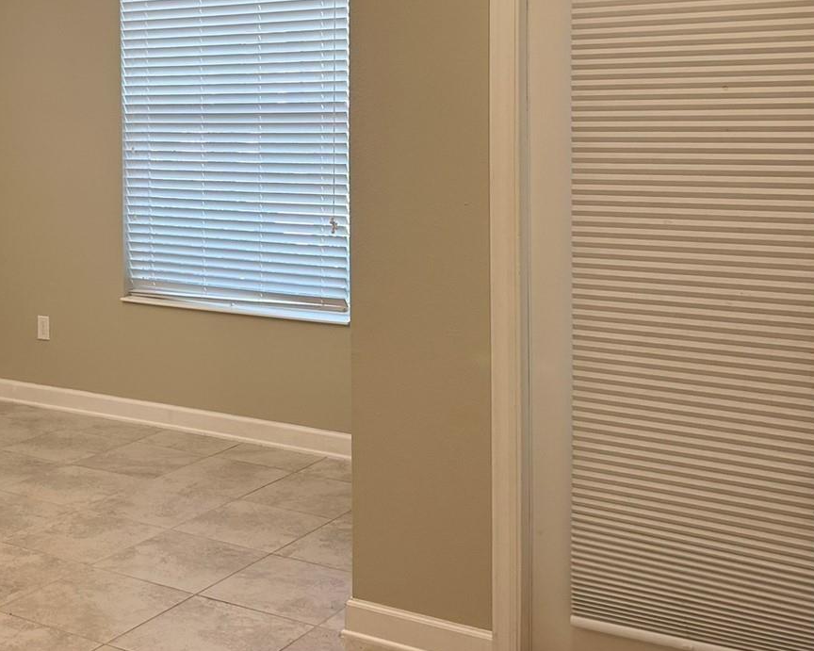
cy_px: 141
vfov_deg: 31.4
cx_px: 223
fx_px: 1132
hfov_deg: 38.7
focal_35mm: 47
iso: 64
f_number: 1.5
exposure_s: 1/120
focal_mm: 5.7
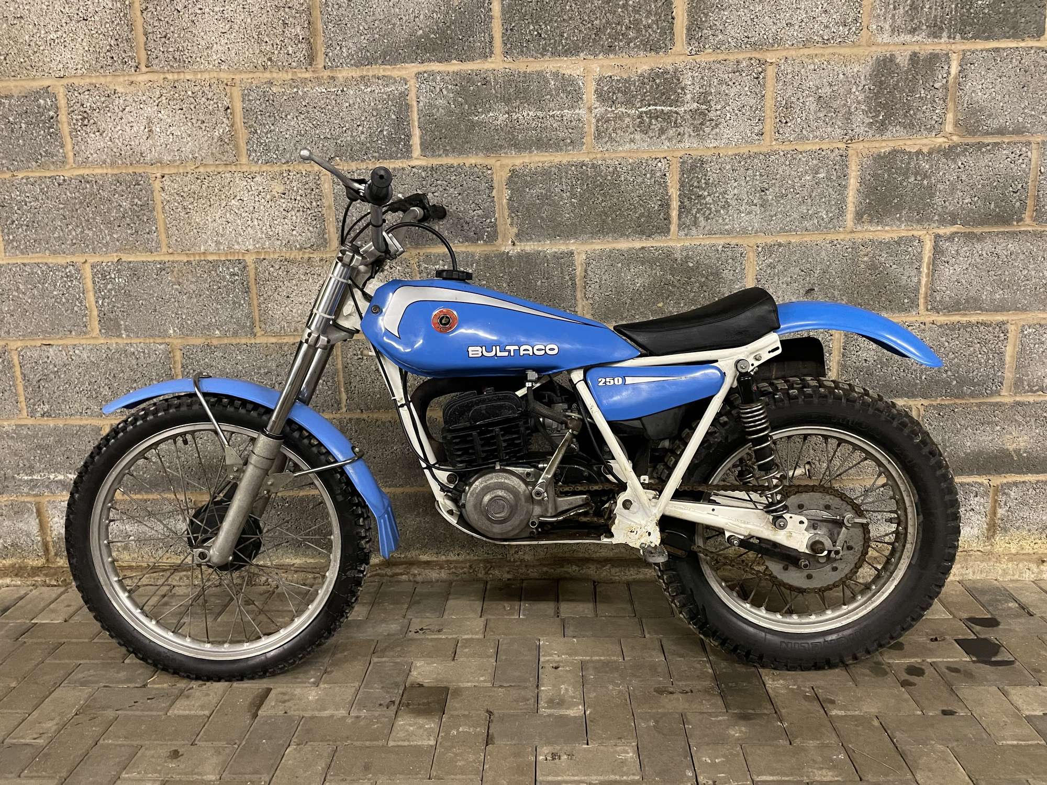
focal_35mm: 26
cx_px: 524
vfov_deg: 53.1
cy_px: 392
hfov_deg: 67.3
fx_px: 786
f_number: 1.6
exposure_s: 1/33
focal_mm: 4.2
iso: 500
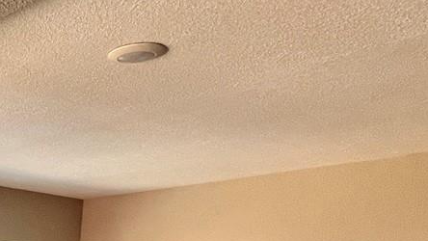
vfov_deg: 19.1
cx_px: -94
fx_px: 579
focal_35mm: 51
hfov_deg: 32.8
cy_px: 408
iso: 125
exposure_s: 1/120
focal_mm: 1.57
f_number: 1.8
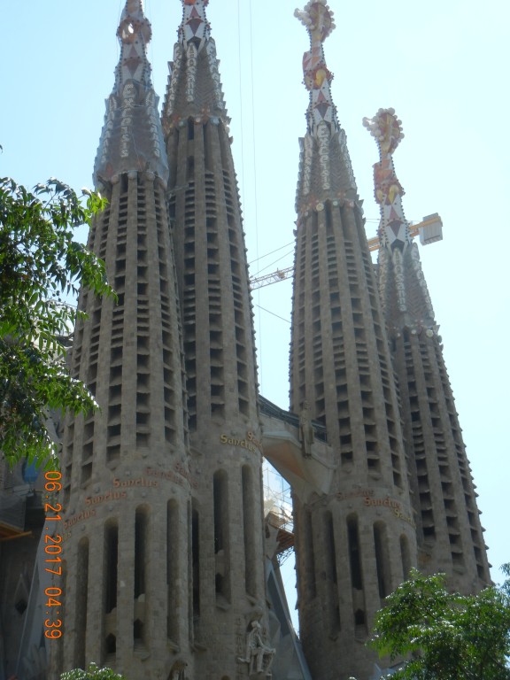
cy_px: 340
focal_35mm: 77
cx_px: 255
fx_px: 1513
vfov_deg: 25.3
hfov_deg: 19.1
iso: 160
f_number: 4.3
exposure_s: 1/962
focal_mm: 13.9
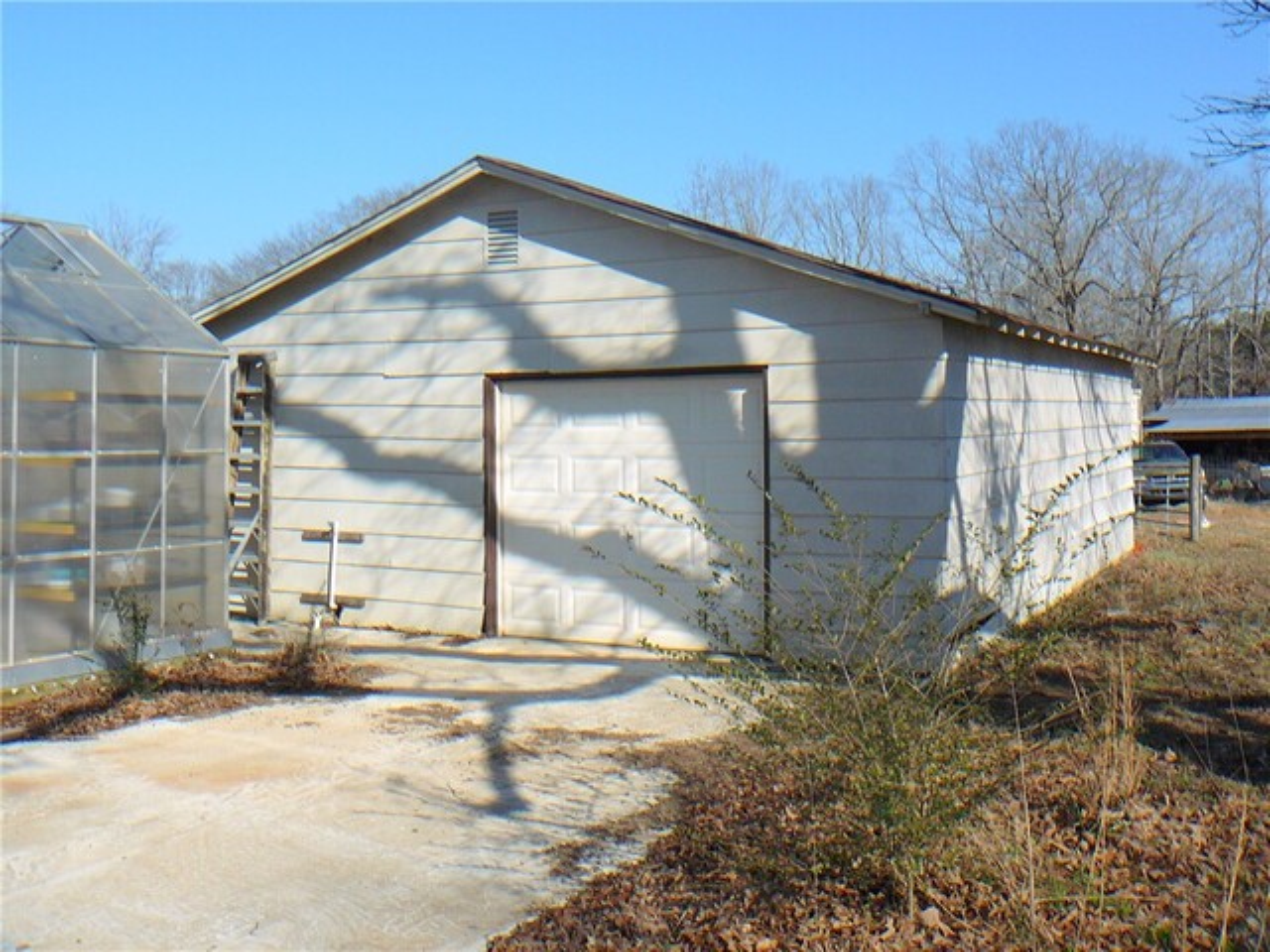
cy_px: 476
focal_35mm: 35
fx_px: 1284
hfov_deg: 52.6
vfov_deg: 40.7
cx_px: 635
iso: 80
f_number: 5
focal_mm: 5.2
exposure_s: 1/500
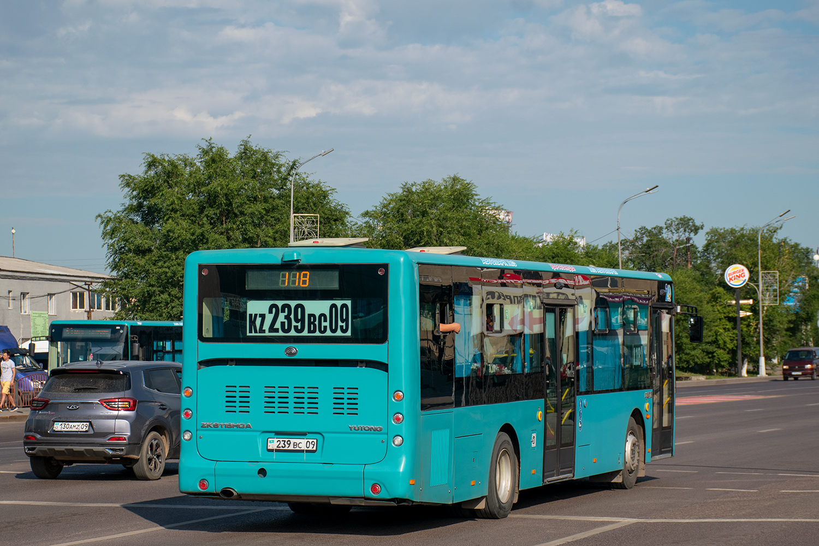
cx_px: 410
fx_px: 1911
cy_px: 273
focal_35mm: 84
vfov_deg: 16.3
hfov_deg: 24.2
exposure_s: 1/640
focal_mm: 56
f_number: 6.3
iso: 100
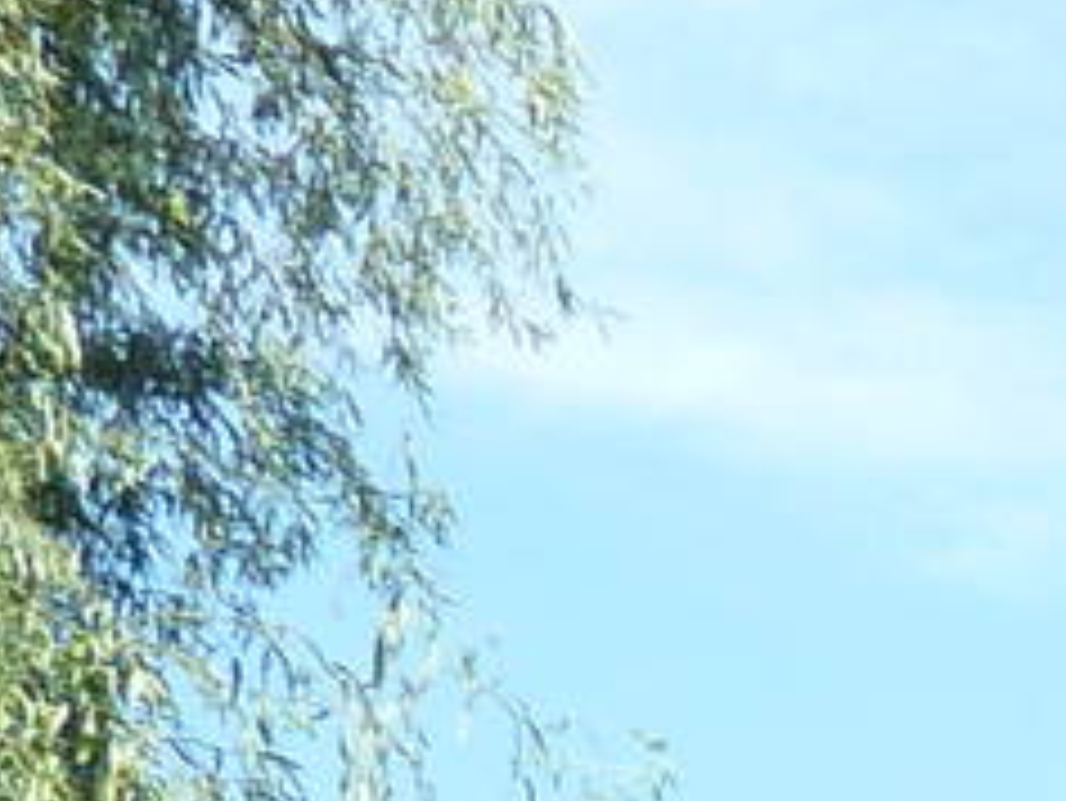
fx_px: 5207
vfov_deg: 7.8
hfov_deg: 10.4
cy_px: 2277
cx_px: 2415
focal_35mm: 169
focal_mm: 4.1
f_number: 3.3
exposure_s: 1/500
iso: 125
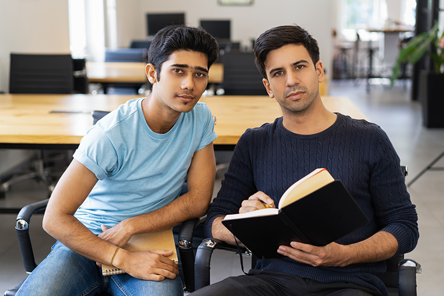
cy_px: 148
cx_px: 222
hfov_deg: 36.3
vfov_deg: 24.6
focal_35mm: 55
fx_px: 678
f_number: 2.5
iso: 320
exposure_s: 1/200
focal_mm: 55
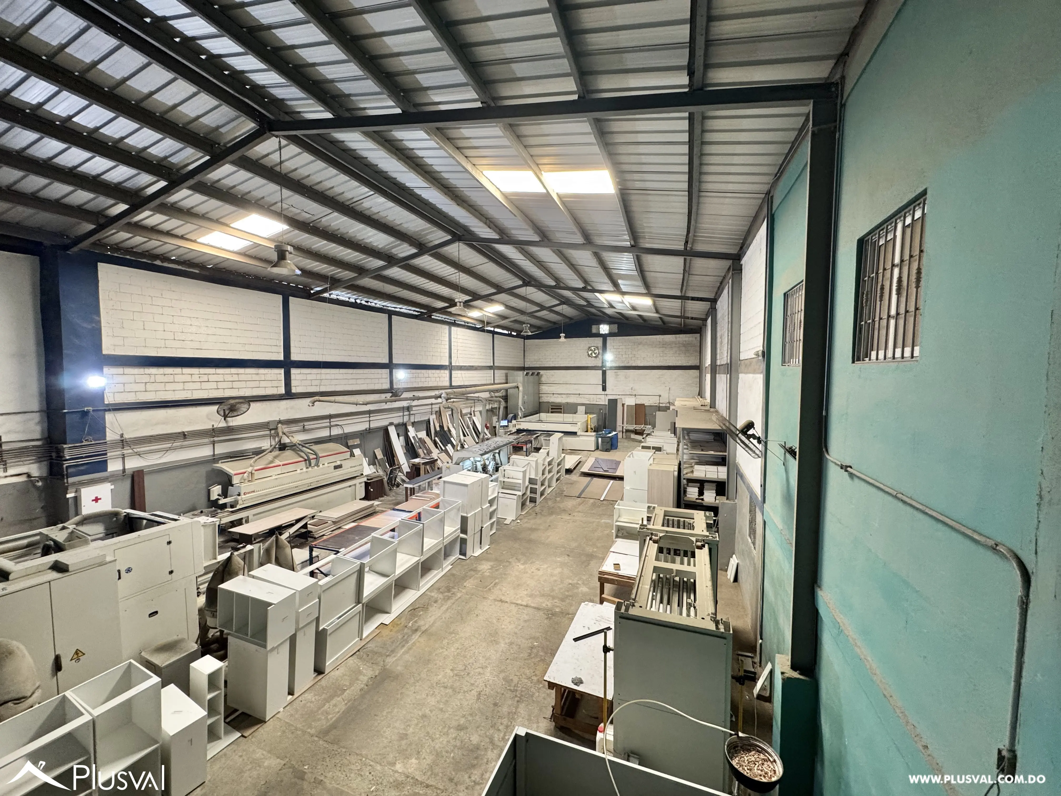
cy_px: 398
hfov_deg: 102.1
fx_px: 429
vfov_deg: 85.7
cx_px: 530
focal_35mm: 14
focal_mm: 2.22
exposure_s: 1/60
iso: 200
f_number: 2.2
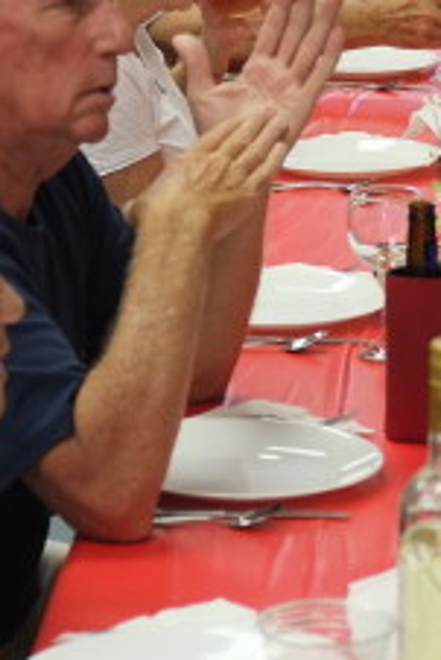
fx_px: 3155
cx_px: 464
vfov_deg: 11.8
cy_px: 26
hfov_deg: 7.9
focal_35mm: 172
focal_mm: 35.8
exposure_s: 1/45
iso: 800
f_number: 3.6
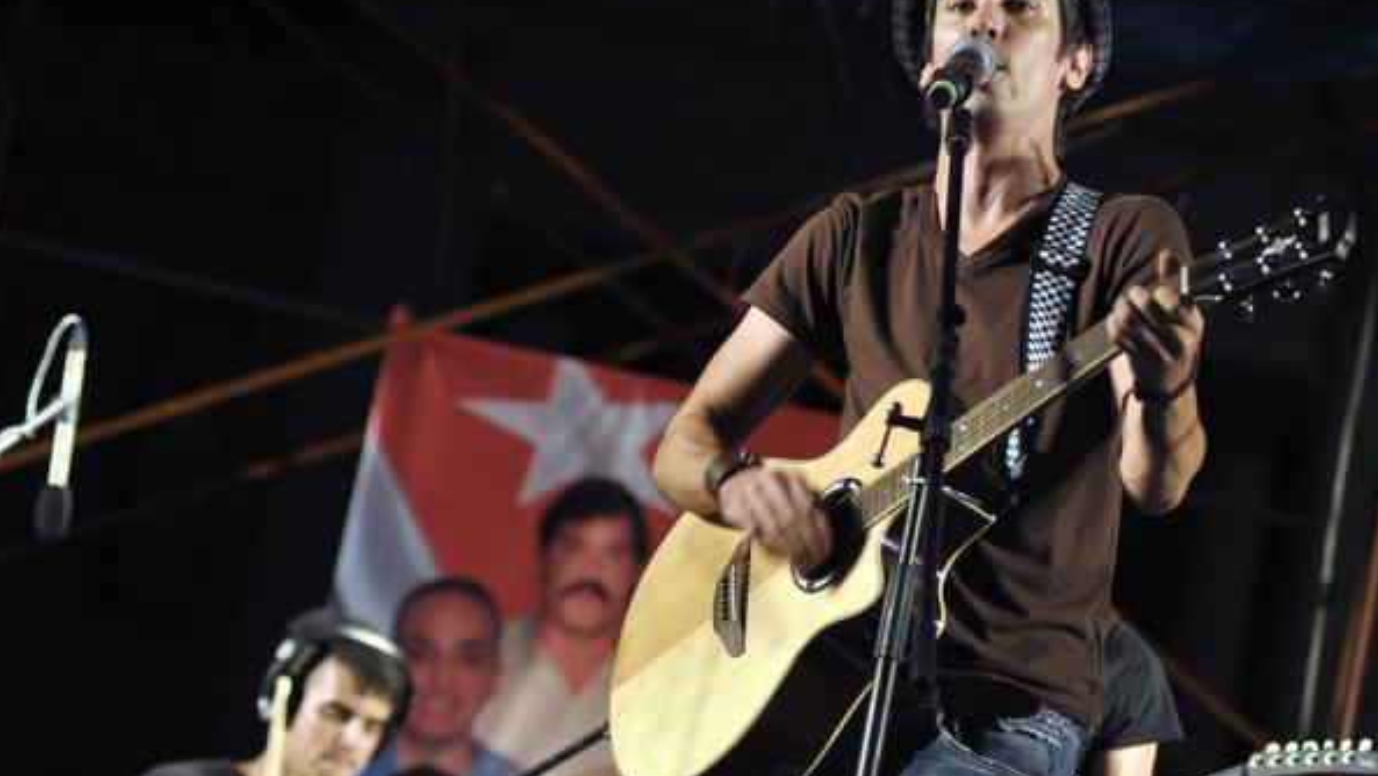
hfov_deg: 16.9
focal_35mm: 127
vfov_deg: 9.6
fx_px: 4642
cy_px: 322
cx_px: 686
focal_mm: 80
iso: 500
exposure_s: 1/180
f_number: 2.8
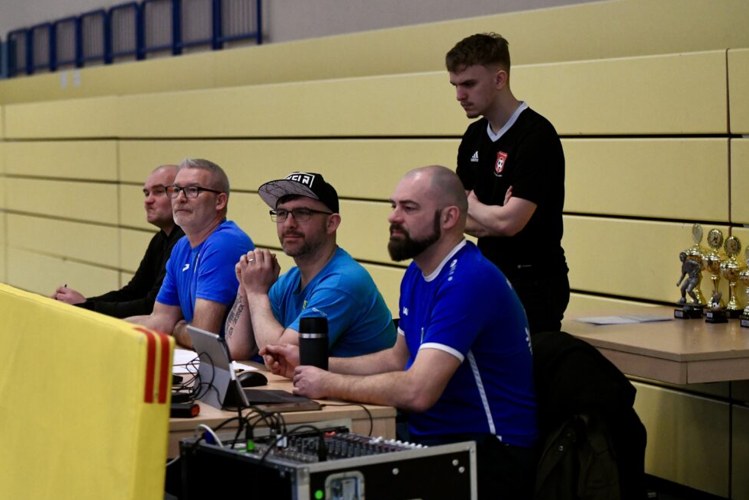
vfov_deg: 18.7
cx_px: 368
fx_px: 1519
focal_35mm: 73
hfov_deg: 27.7
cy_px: 257
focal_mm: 70
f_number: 2.8
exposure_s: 1/800
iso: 5000
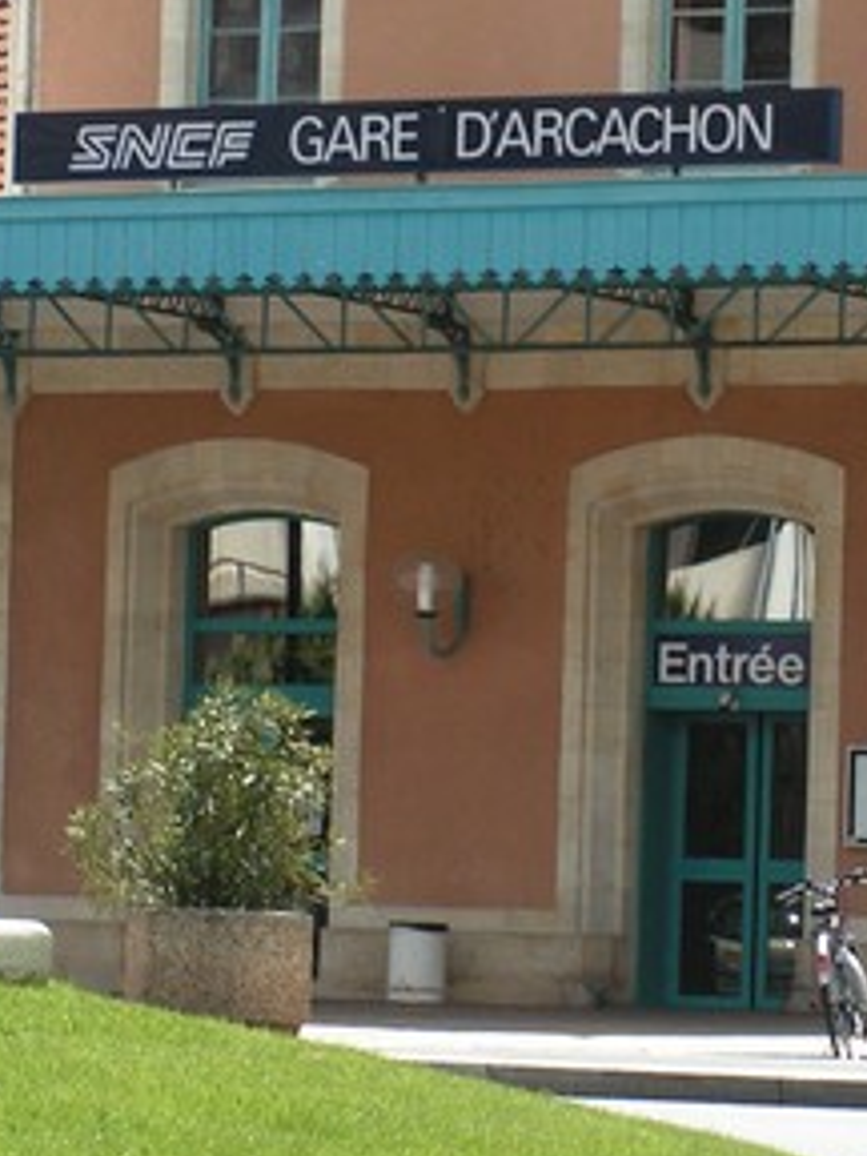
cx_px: 735
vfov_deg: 8.6
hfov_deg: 6.5
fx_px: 7681
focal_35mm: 230
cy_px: 319
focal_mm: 16.6
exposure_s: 1/250
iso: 50
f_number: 5.6
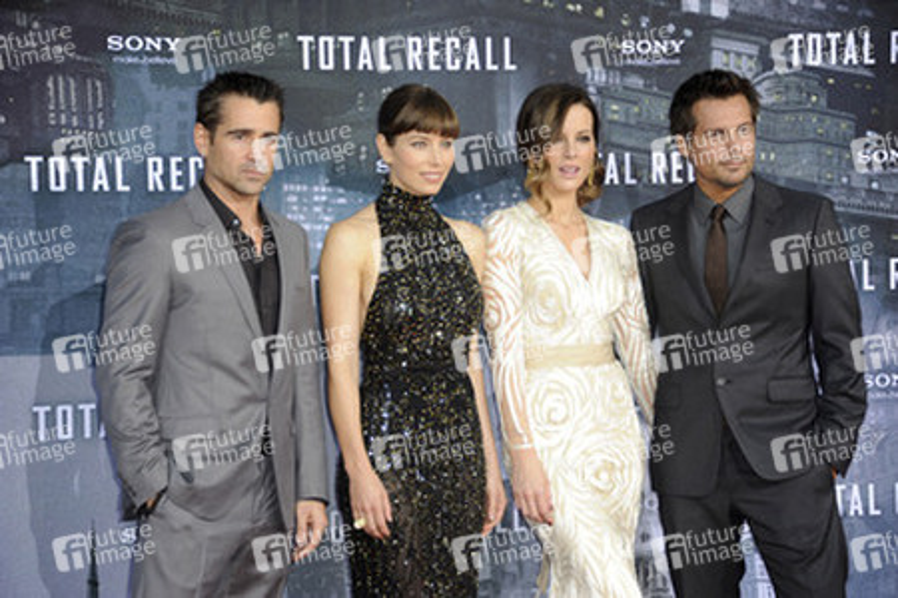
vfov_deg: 9.5
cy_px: 299
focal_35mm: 145
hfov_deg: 14.2
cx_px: 449
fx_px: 3617
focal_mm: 145
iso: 800
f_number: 6.3
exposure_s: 1/160
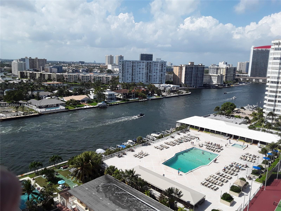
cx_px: 140
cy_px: 106
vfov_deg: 51.4
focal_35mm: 27
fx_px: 219
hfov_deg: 65.3
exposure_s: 1/2532
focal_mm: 2.91
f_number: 1.9
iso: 40
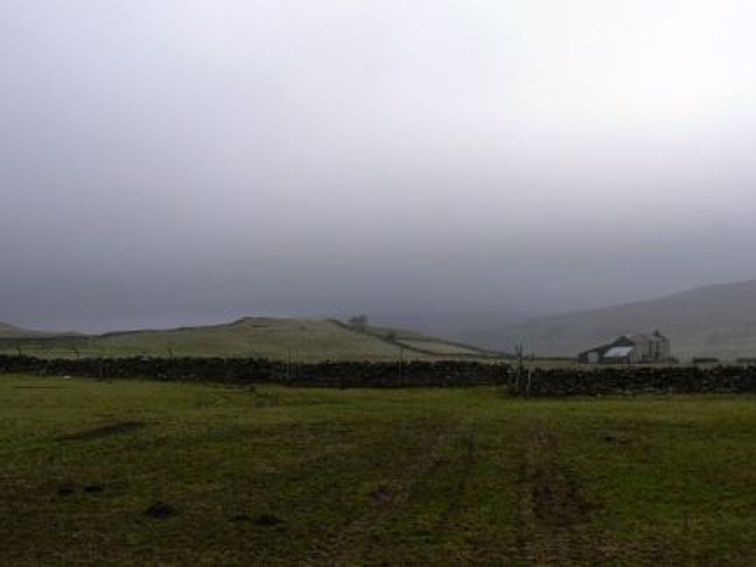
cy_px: 284
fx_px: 786
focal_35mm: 36
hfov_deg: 51.4
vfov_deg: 39.7
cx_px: 378
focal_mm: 6
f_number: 5.6
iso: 80
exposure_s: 1/250
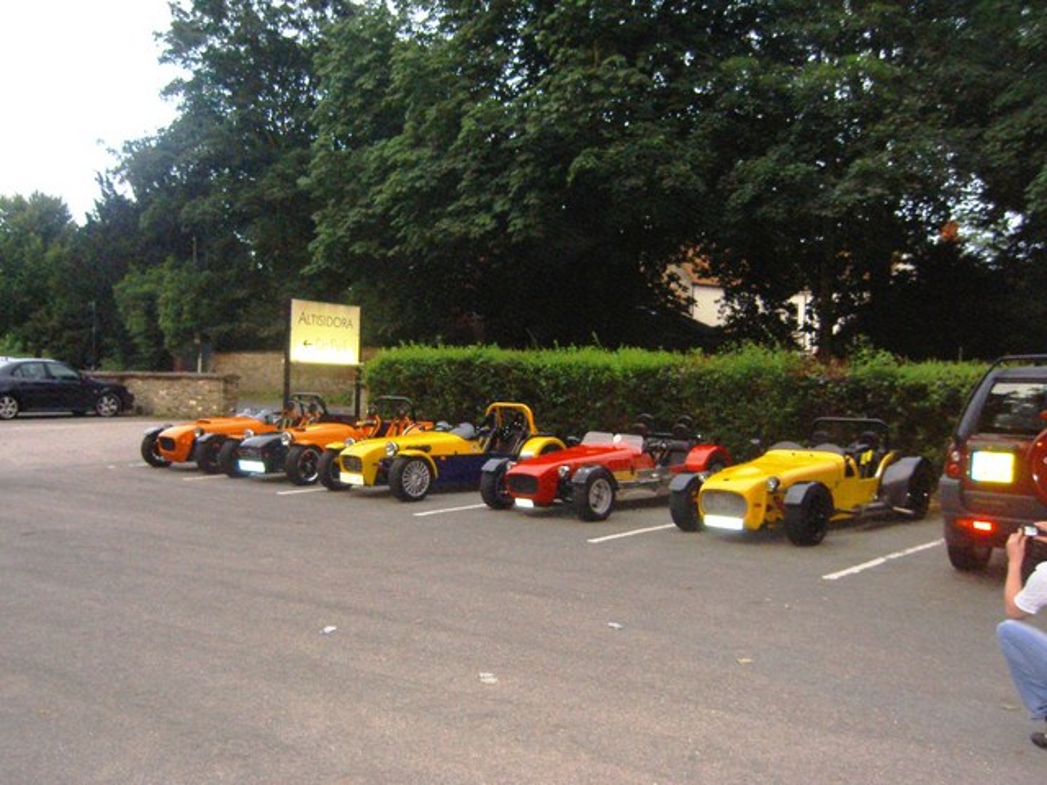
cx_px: 524
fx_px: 1028
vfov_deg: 41.8
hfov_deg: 54.0
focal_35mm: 34
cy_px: 392
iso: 200
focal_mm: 5.6
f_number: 2.8
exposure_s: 1/60
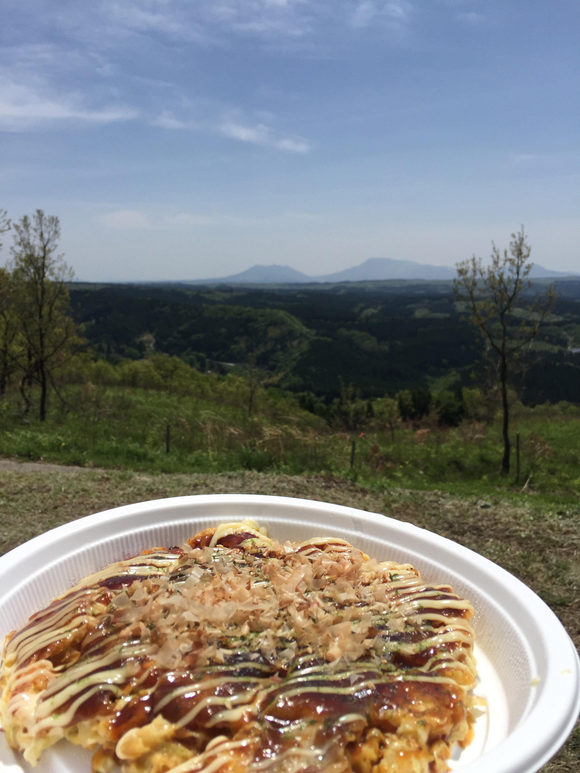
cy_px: 386
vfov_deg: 61.7
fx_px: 648
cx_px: 290
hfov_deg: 48.2
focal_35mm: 29
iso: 32
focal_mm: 4.15
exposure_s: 1/3300
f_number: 2.2
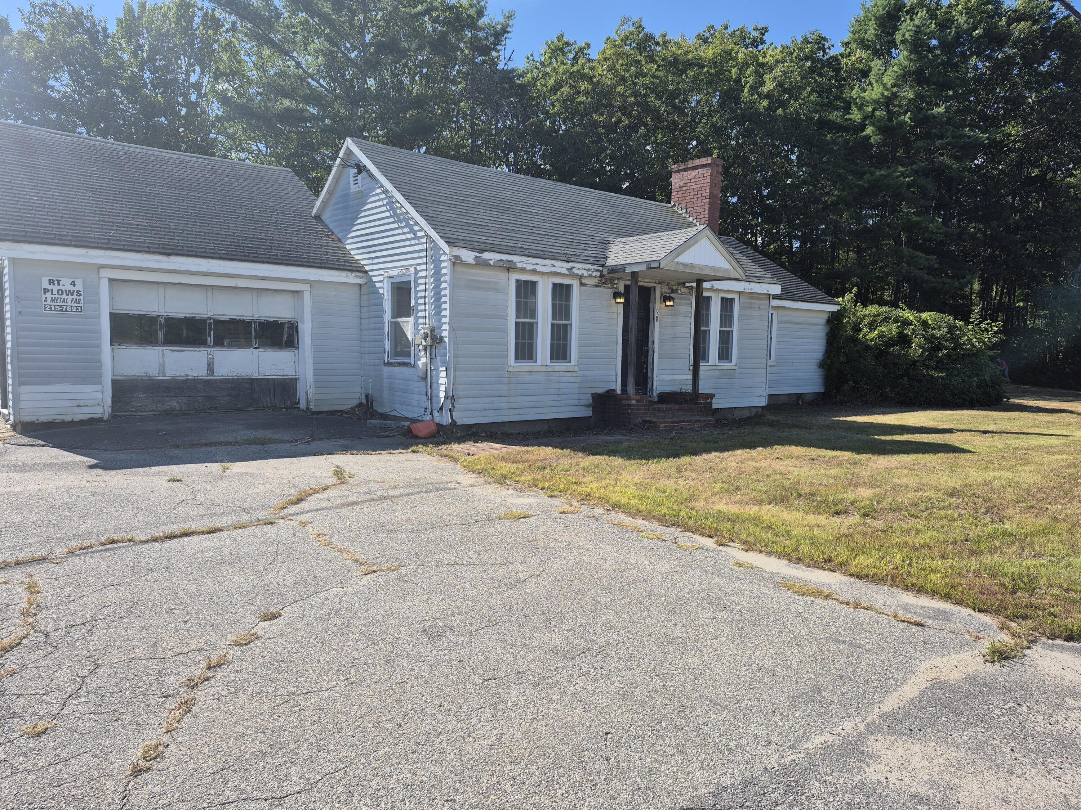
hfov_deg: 73.9
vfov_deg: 58.9
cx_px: 540
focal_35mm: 23
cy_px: 405
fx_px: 718
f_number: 1.8
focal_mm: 5.4
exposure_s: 1/1460
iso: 25
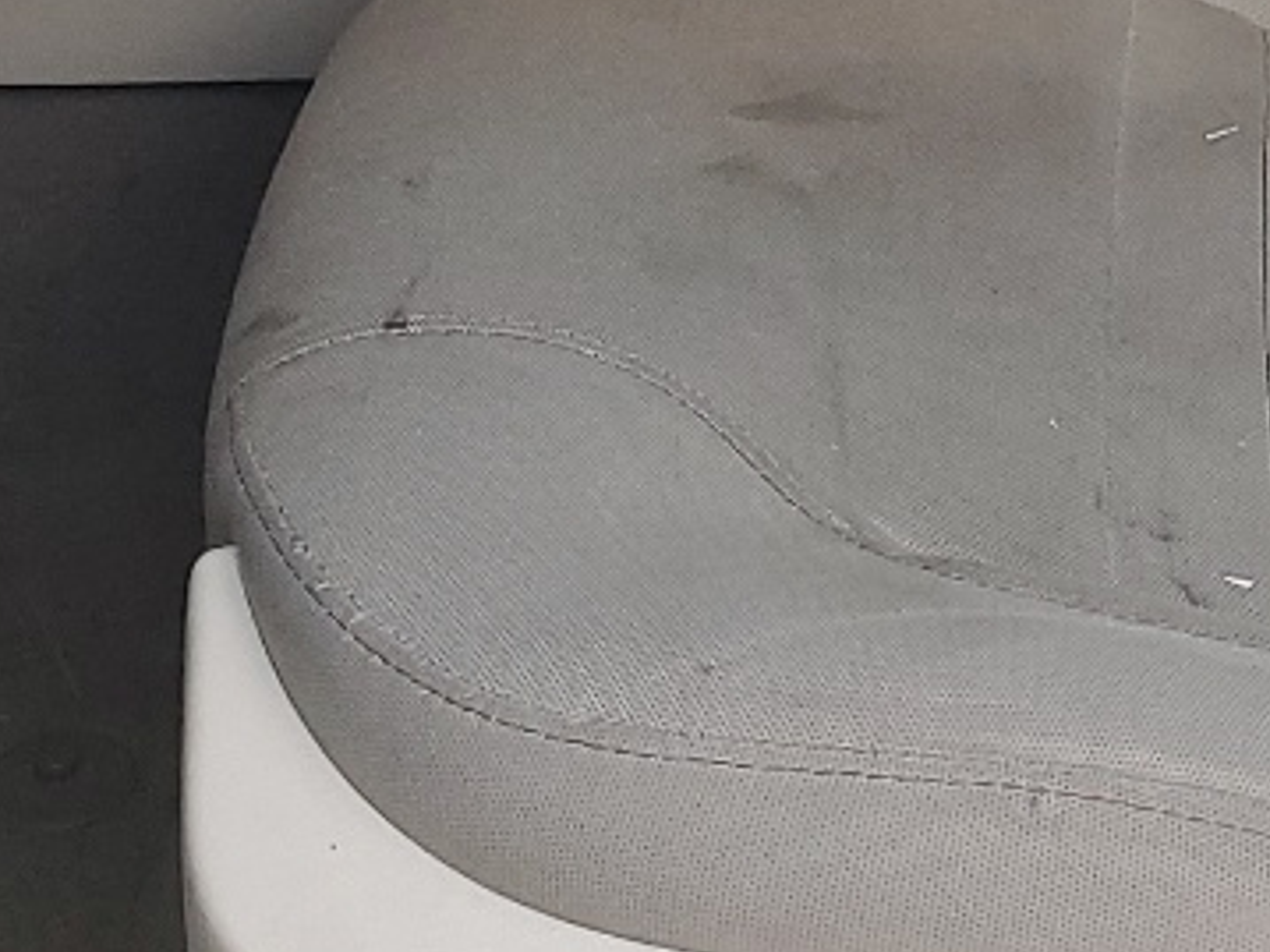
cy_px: -701
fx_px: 4254
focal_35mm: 116
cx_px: 1259
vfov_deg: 11.9
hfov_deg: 16.6
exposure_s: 1/120
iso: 80
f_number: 1.5
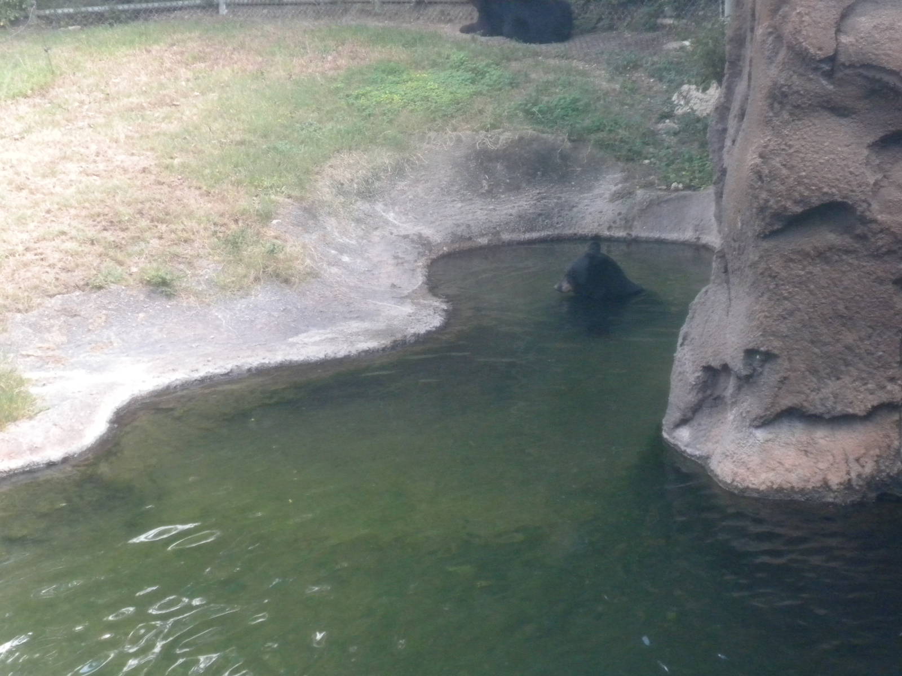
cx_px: 451
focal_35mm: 60
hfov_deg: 32.2
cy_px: 338
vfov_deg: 24.4
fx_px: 1563
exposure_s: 1/160
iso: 428
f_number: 4.7
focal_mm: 10.7
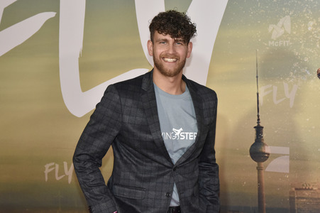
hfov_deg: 29.7
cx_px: 160
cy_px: 106
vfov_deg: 20.0
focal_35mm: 68
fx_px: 604
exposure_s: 1/250
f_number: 8
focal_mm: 68
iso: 4000
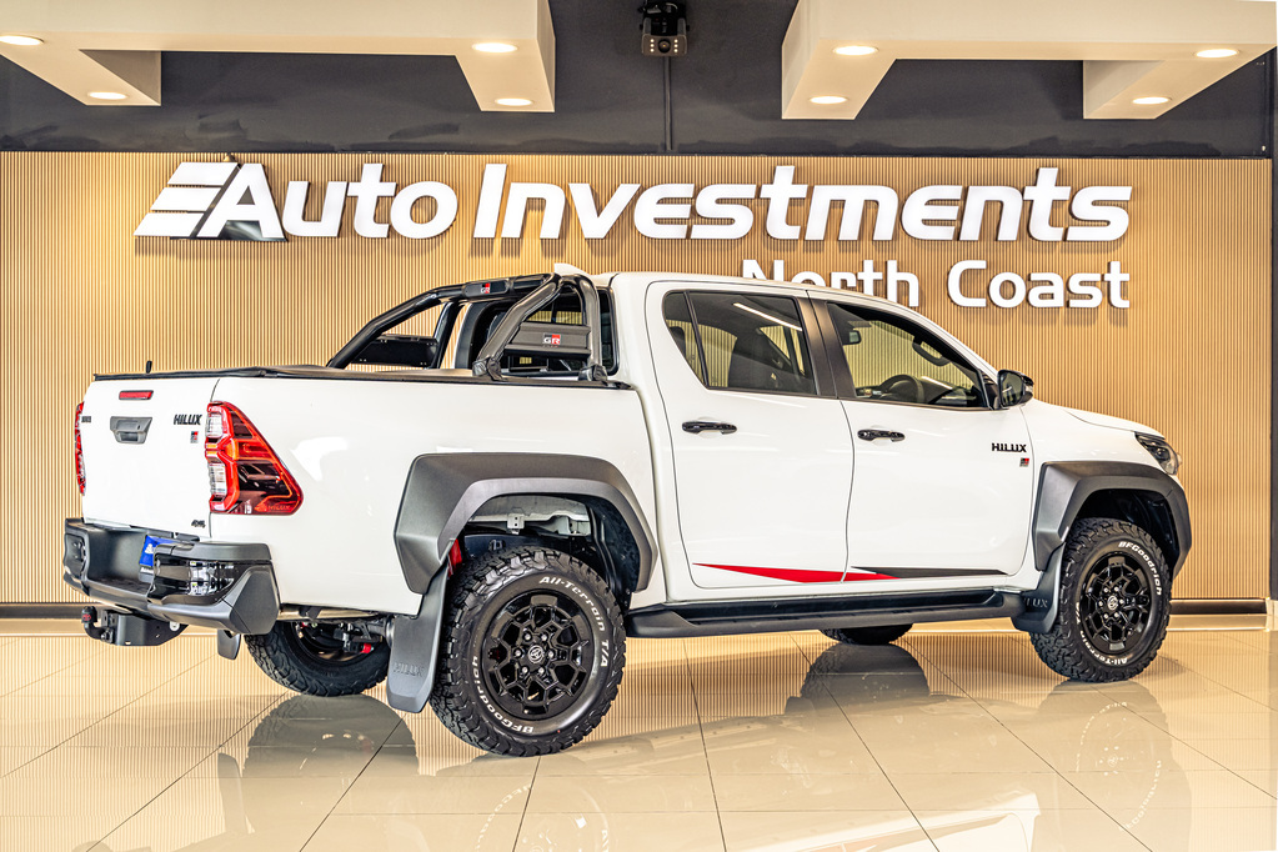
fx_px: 1775
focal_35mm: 50
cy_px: 426
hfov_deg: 39.6
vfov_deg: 27.0
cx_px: 639
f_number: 4.5
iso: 640
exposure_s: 1/125
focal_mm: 50
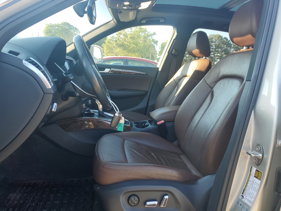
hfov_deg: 65.3
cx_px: 135
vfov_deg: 51.4
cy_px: 103
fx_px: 219
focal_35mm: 27
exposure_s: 1/164
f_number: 1.5
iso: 50
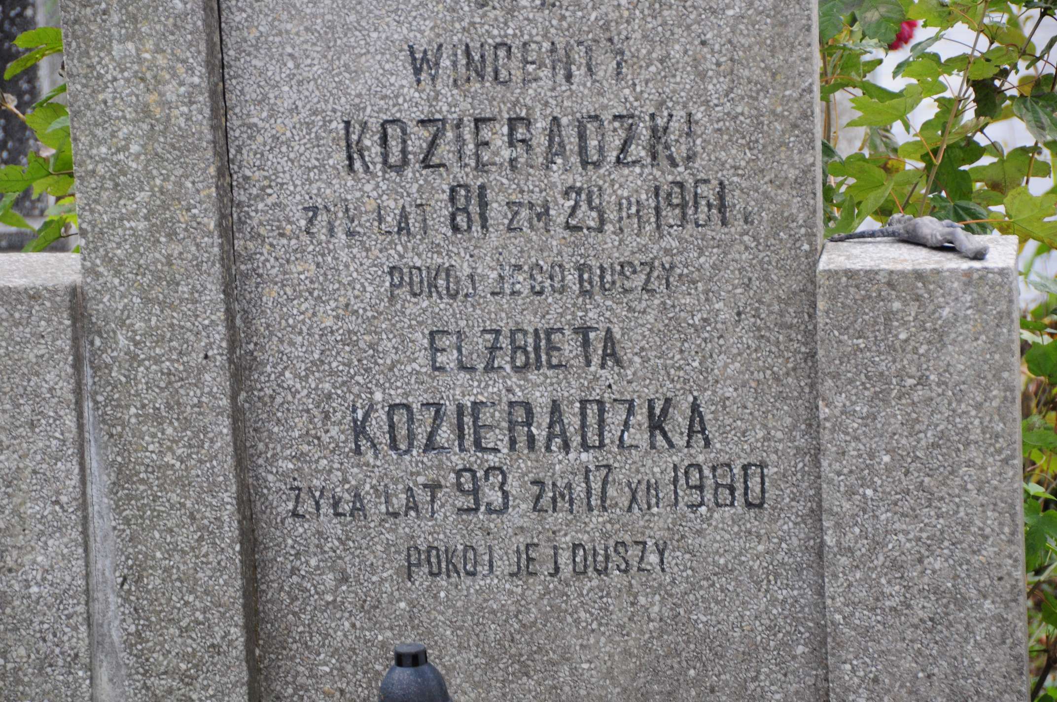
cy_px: 351
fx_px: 4619
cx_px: 528
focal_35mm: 158
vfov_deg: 8.7
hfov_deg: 13.1
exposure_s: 1/250
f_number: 7.1
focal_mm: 105
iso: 640
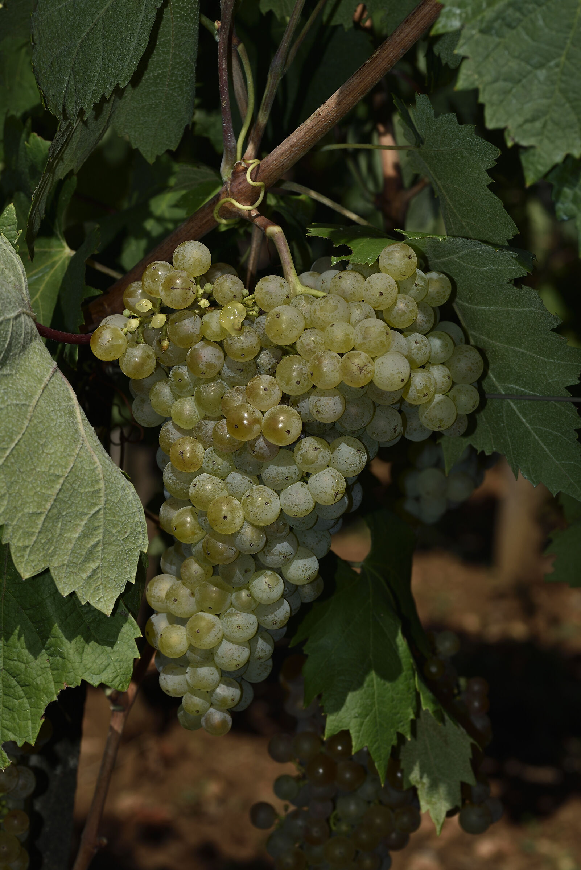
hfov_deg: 13.7
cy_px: 435
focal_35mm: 100
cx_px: 290
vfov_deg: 20.4
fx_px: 2419
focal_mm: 100
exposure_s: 1/250
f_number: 14
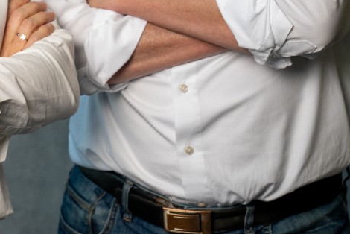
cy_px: -66
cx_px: 13
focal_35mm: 186
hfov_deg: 11.0
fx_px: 1809
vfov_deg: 7.3
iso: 400
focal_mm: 54
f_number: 4
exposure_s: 1/160
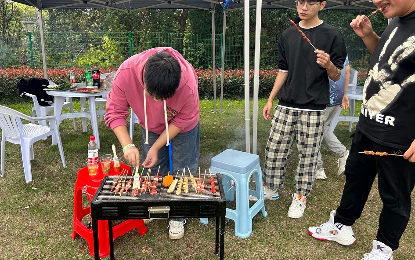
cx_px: 207
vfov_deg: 44.4
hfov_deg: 66.5
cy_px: 106
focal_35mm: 28
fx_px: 317
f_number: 1.5
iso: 50
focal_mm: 5.7
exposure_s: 1/696
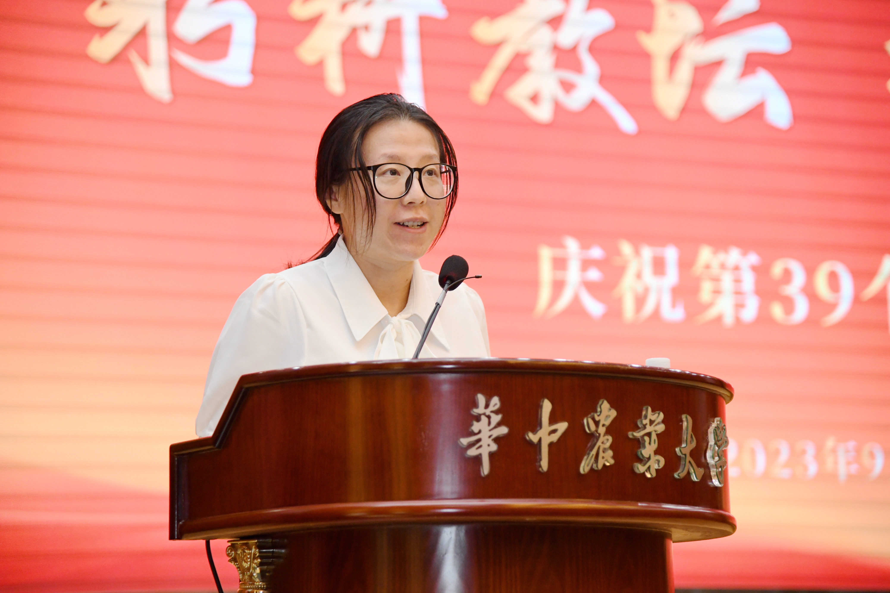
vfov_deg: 13.0
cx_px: 445
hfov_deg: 19.5
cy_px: 296
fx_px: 2596
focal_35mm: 105
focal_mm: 105
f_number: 4
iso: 3200
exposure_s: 1/250
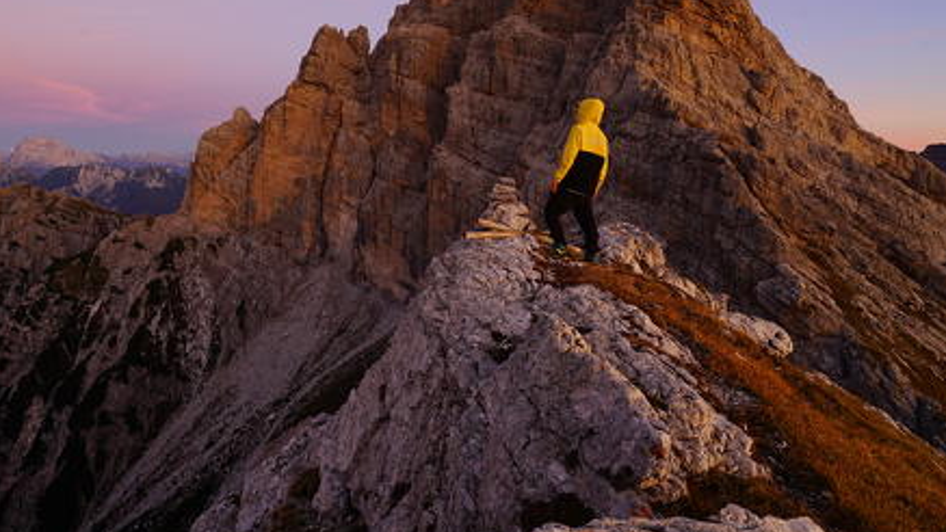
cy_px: 145
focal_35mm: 23
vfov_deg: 48.0
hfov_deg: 77.1
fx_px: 577
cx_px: 347
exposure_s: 1/2.5
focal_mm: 16
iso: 100
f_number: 11
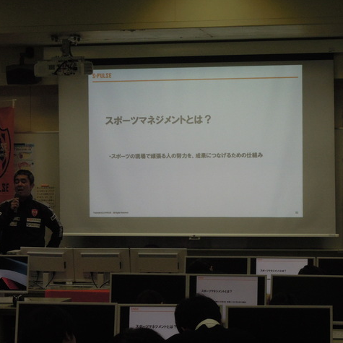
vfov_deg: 14.7
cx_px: 194
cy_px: 170
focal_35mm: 119
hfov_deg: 14.6
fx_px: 1334
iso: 400
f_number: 5.5
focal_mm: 17.9
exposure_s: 1/100
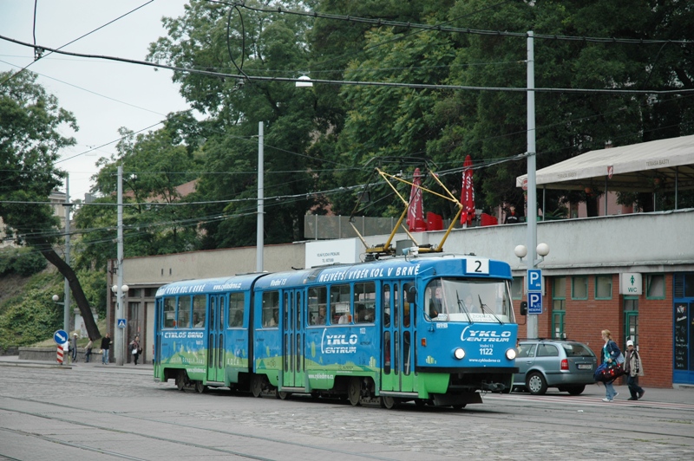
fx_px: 1878
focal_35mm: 98
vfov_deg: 14.0
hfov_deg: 20.9
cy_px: 230
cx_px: 347
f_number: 5
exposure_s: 1/200
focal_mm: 65
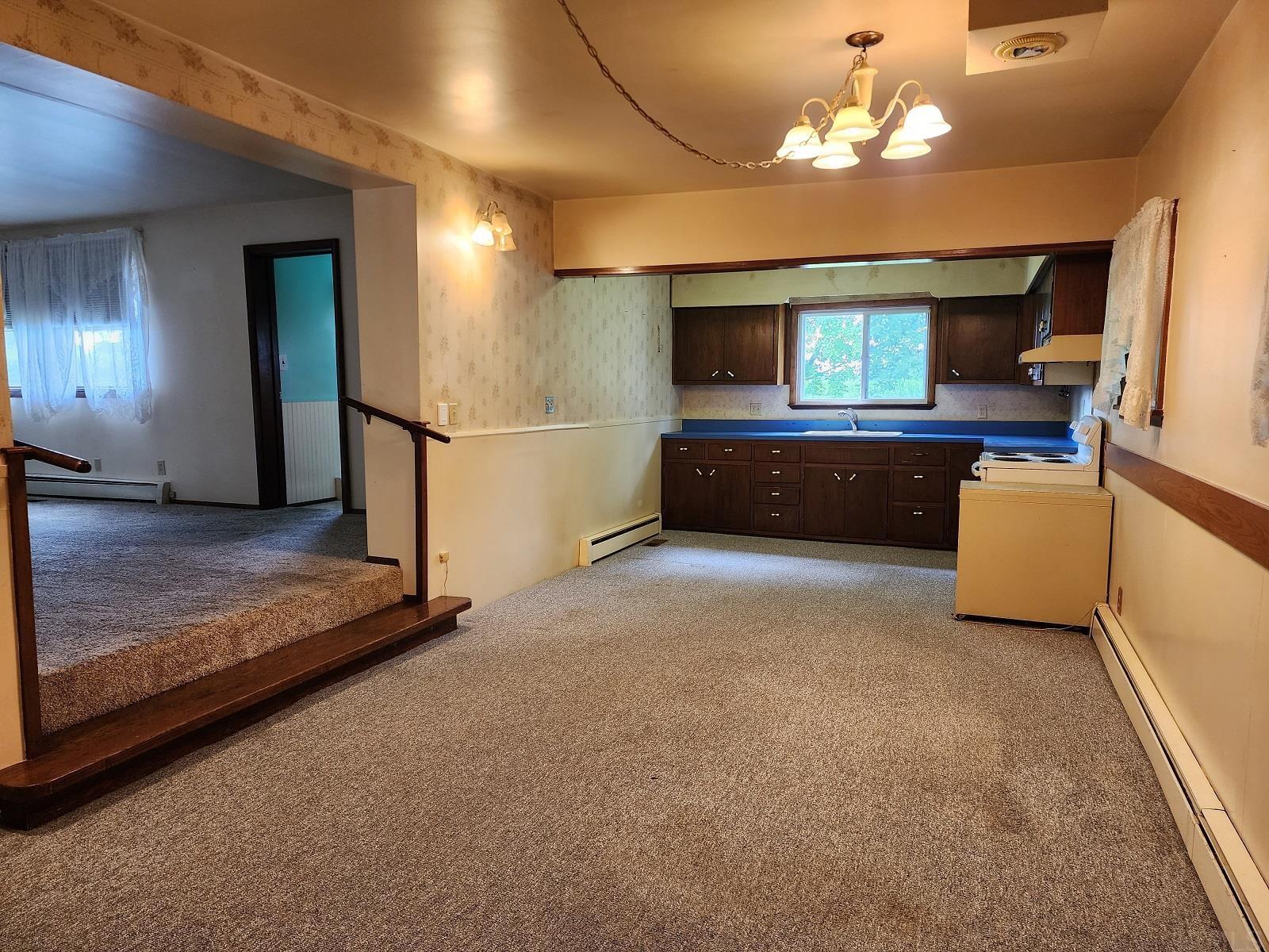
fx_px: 843
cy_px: 476
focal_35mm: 23
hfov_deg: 73.9
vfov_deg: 58.9
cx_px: 634
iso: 320
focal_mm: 6.4
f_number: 1.8
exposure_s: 1/120
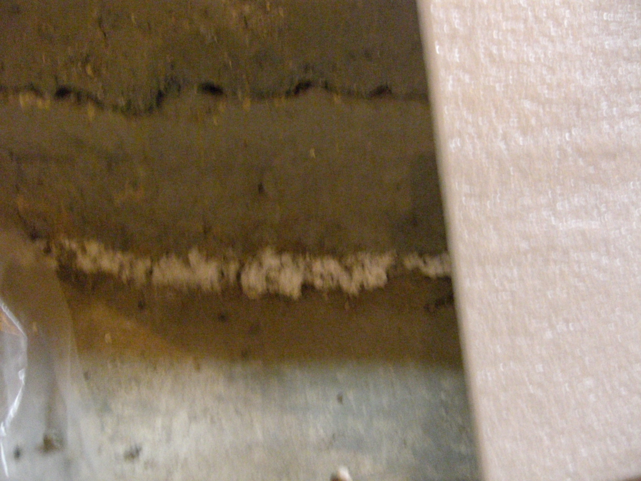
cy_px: 240
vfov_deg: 37.7
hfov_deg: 49.0
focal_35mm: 38
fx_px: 704
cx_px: 320
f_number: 2.8
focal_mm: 7.9
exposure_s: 1/15
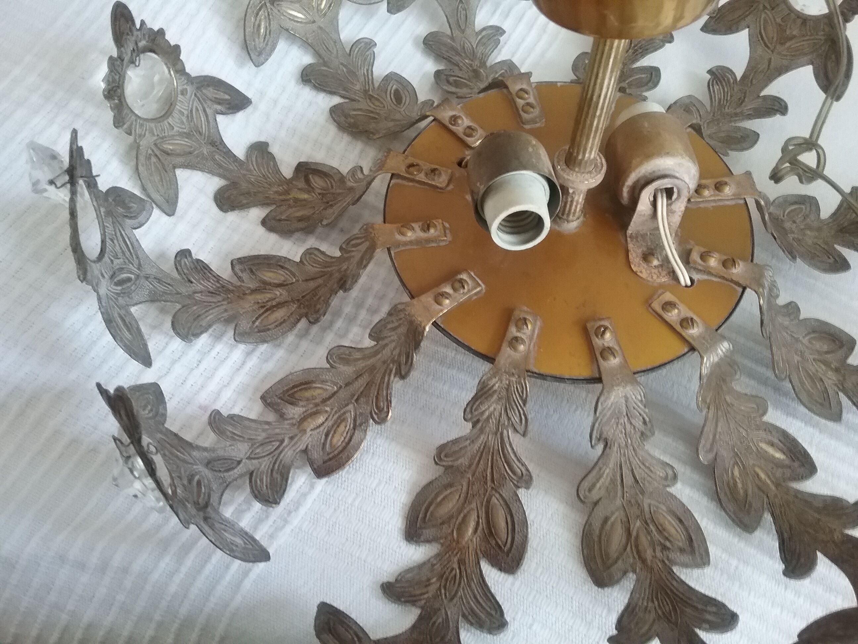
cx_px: 429
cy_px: 322
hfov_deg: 58.4
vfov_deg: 45.4
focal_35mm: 31
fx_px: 768
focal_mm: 3.3
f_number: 2.2
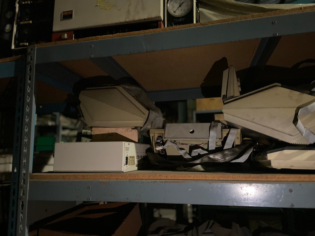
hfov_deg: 67.3
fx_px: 237
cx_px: 158
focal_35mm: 26
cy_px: 118
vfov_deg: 53.1
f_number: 1.8
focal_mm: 4.25
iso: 1000
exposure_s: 1/17
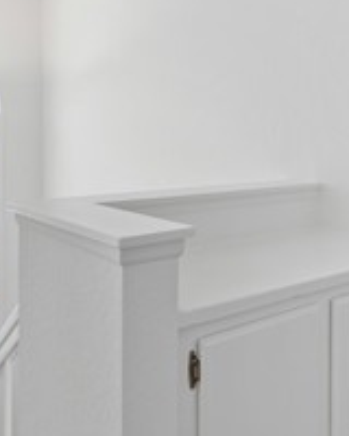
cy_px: 138
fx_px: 504
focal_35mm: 39
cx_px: 227
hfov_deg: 37.9
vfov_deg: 46.0
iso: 1000
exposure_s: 1/60
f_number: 4
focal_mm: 13
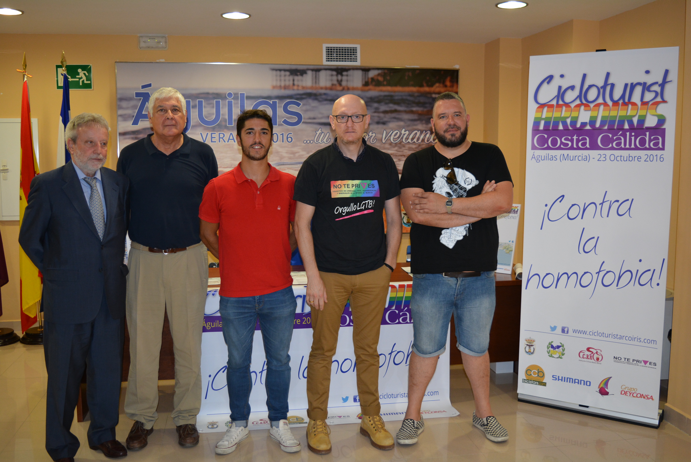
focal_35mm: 36
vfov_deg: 36.9
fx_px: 692
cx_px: 346
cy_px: 231
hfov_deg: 53.1
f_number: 4
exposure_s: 1/60
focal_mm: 24
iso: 800
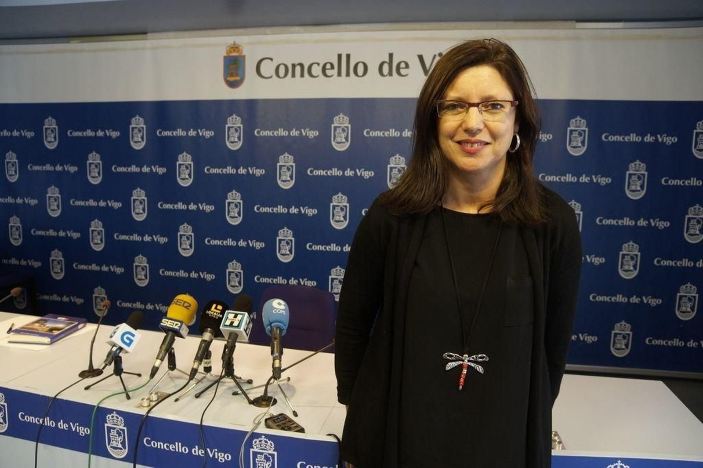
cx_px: 352
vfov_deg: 53.1
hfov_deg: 73.8
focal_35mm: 24
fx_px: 468
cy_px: 234
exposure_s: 1/60
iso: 800
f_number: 3.5
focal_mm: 16
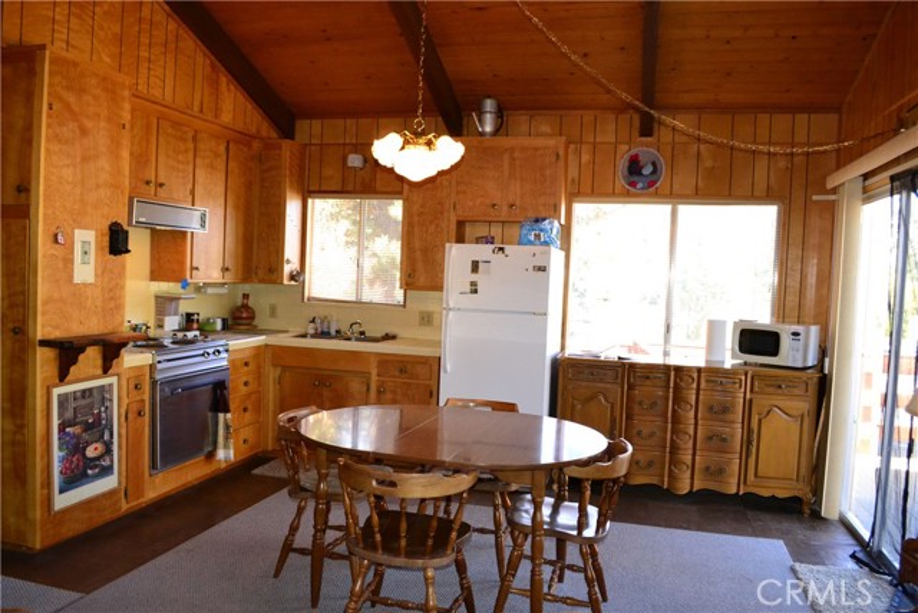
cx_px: 459
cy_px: 306
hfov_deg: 67.4
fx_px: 689
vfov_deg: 48.0
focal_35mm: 27
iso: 2500
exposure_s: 1/200
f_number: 5.6
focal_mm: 18
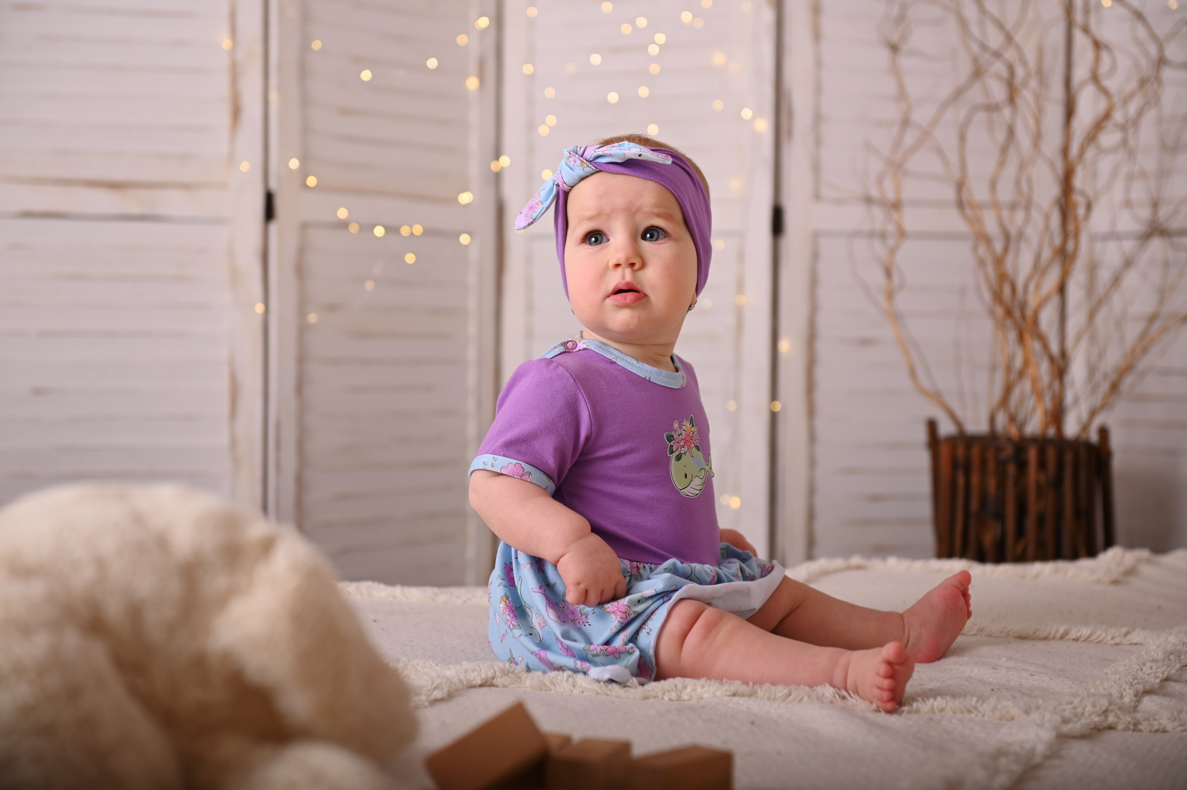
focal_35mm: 62
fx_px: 2043
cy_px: 395
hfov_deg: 32.4
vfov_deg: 21.9
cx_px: 594
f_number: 3.5
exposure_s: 1/200
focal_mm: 62
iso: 200
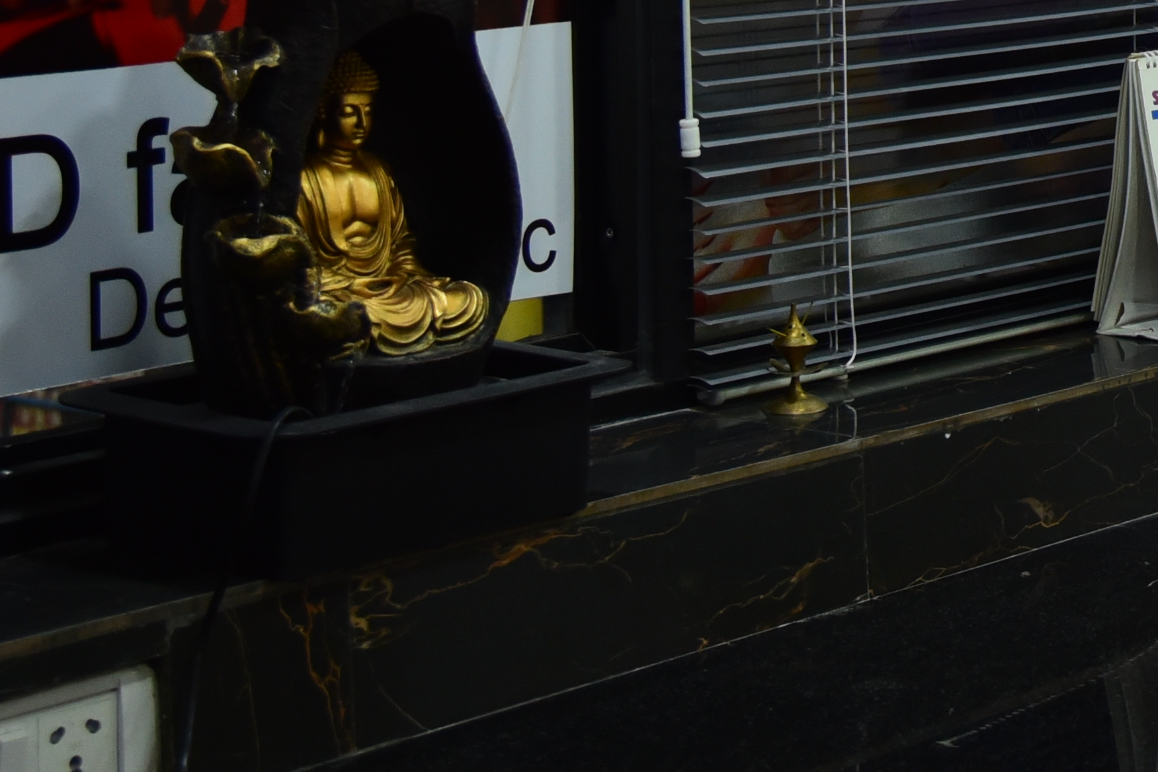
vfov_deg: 12.0
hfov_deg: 17.6
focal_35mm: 110
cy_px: -267
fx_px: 3538
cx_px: 1442
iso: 1600
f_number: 4
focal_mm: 32
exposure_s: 1/100
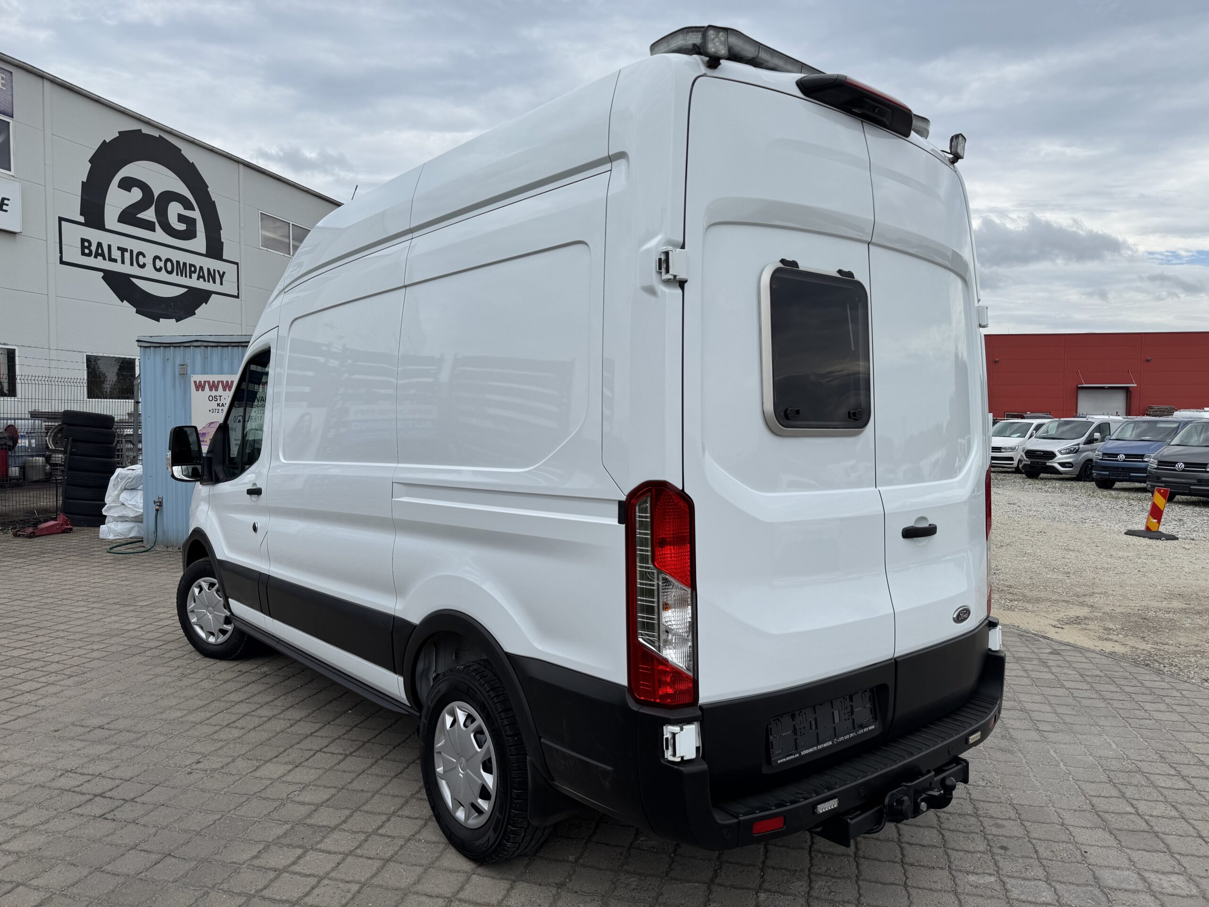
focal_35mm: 24
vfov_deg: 56.8
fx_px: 838
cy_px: 454
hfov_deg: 71.6
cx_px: 604
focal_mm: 6.76
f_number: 1.78
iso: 80
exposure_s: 1/4608
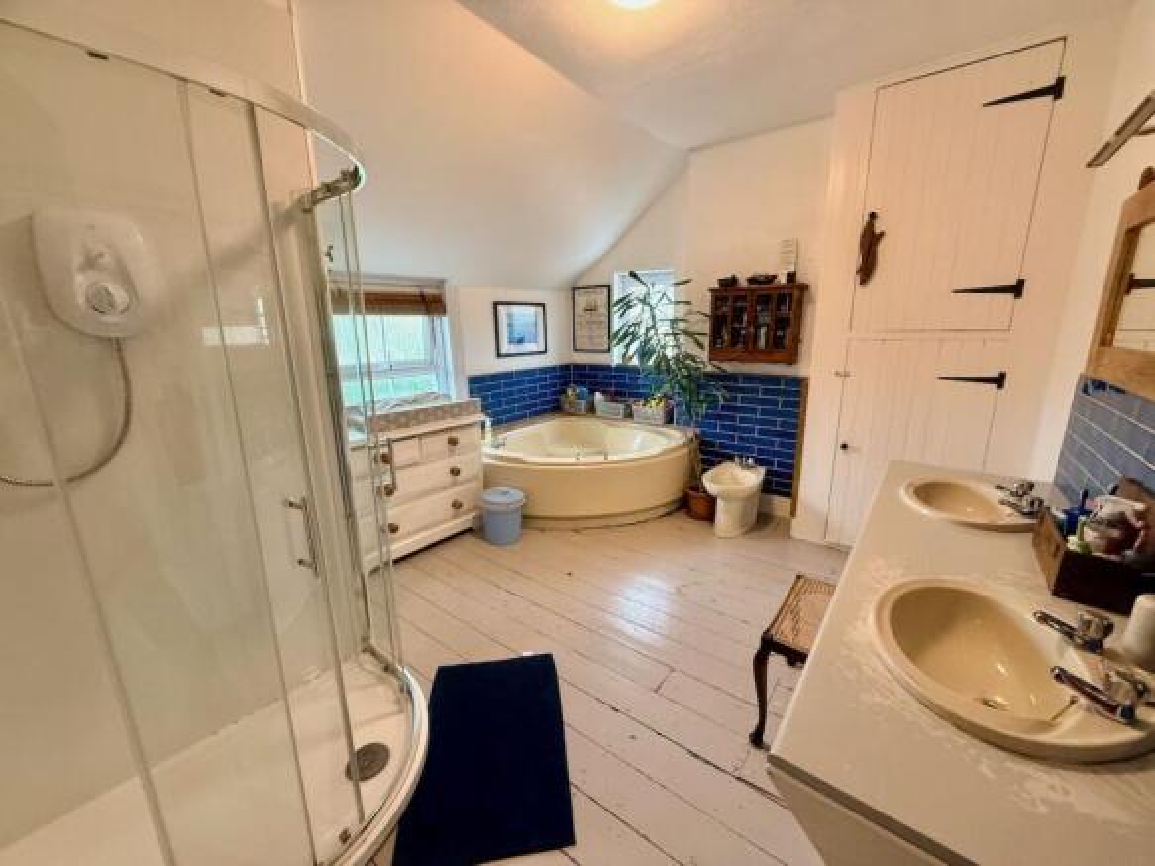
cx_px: 578
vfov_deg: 85.7
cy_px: 433
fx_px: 467
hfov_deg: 102.1
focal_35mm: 14
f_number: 2.2
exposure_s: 1/50
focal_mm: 2.22
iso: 250
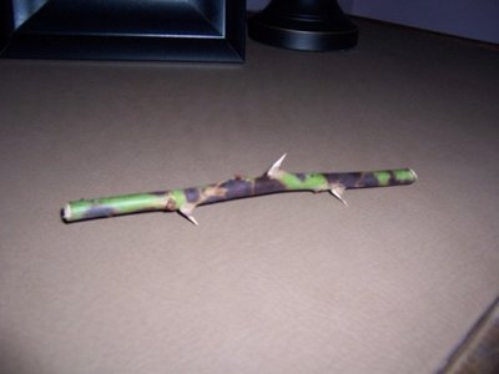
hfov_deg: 55.4
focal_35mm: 33
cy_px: 187
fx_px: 476
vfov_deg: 42.9
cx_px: 250
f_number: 2.8
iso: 140
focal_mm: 5.5
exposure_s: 1/60
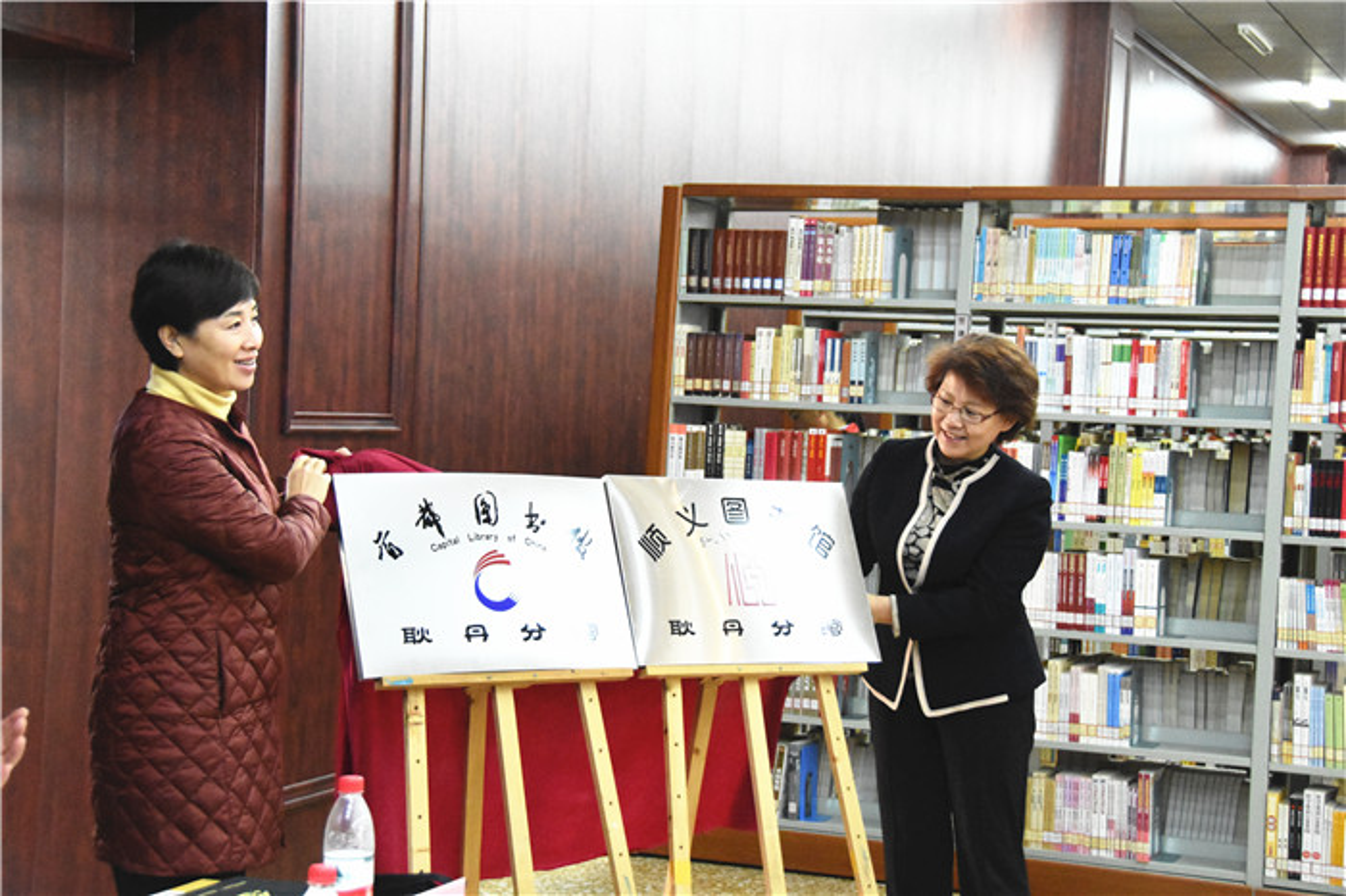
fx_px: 2578
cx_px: 673
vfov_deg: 19.7
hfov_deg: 29.3
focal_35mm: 69
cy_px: 448
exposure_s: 1/100
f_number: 5
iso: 8000
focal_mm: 46
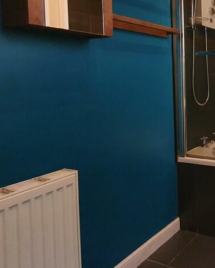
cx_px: 276
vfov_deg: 60.4
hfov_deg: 35.8
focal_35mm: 28
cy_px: 84
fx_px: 223
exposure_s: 1/33
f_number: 2.2
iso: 400
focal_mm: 1.8
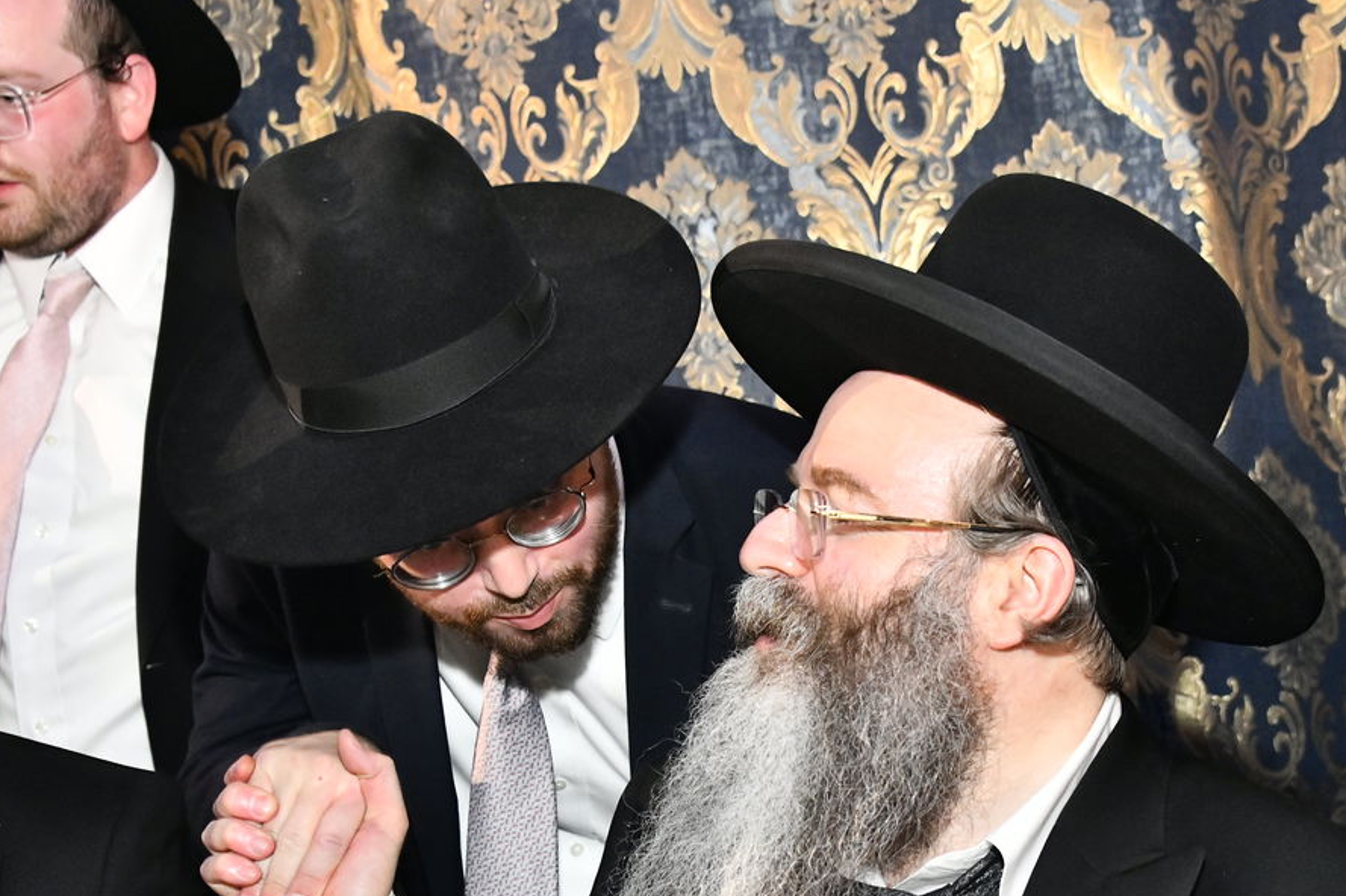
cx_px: 802
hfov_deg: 31.8
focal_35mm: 63
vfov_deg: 21.4
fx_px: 2355
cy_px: 630
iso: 4000
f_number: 5.6
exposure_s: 1/125
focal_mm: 40
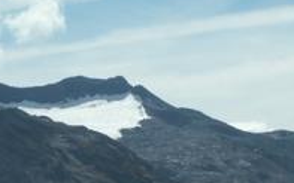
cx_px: 72
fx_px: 1794
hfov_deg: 9.4
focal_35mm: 224
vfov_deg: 5.9
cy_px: 123
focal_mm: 10.79
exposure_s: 1/320
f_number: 8
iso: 50
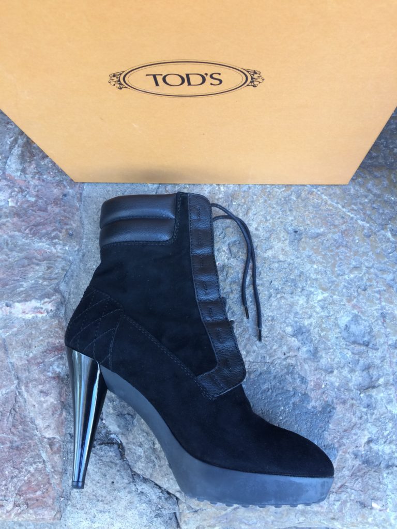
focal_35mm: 29
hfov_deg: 48.2
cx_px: 198
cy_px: 264
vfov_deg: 61.7
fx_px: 443
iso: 40
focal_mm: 4.15
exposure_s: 1/33
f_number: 2.2
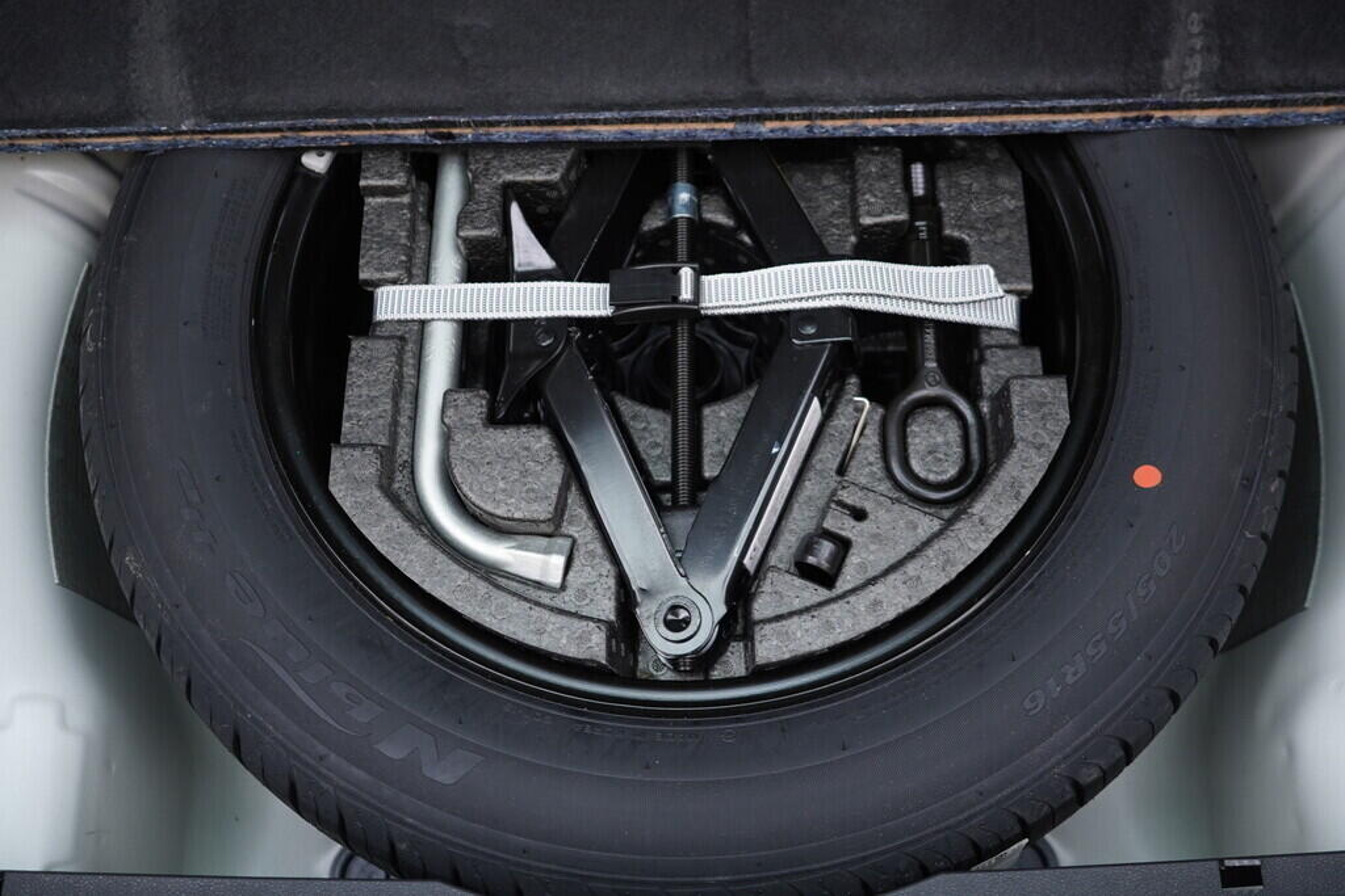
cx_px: 672
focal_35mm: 36
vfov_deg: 36.9
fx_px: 1345
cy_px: 448
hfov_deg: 53.1
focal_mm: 24
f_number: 2.8
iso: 200
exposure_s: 1/40
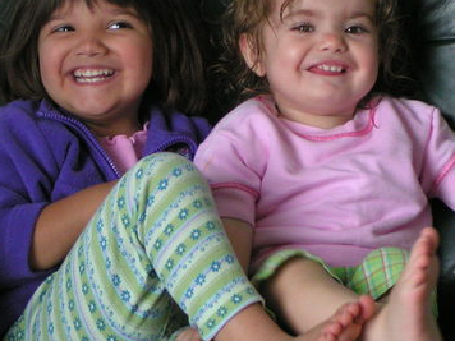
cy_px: 100
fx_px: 2458
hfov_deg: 10.6
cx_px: 208
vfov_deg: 7.9
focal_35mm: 187
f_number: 3.5
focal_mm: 15.9
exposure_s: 1/60
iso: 200
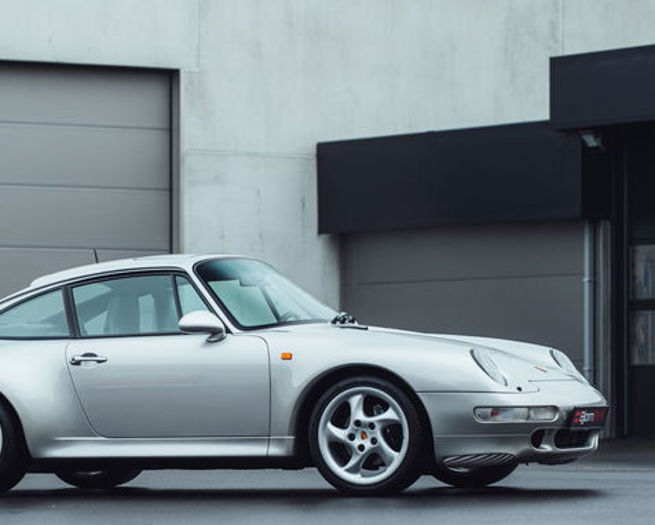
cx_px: 220
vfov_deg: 8.2
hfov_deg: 10.2
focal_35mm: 189
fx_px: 3665
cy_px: 324
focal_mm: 125
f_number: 5.6
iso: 800
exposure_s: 1/80
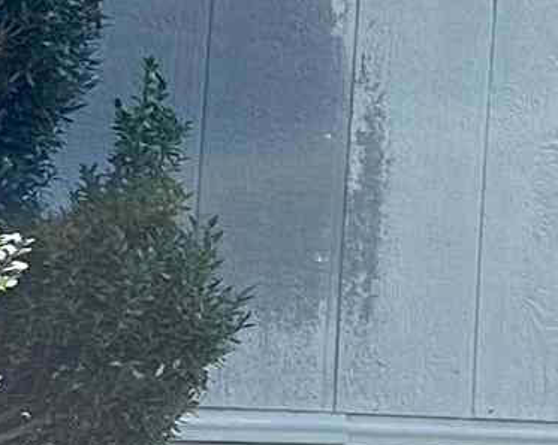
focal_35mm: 193
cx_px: 2186
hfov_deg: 7.4
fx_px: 3186
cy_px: 369
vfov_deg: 8.0
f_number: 1.78
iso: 80
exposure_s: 1/1433
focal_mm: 6.86
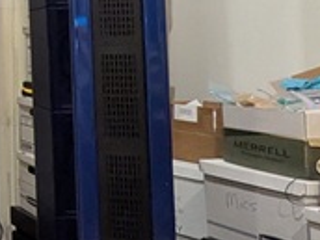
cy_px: 20
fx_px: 703
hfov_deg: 16.9
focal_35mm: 76
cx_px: -363
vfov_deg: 19.0
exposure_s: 1/24
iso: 809
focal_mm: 2.35
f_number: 2.2
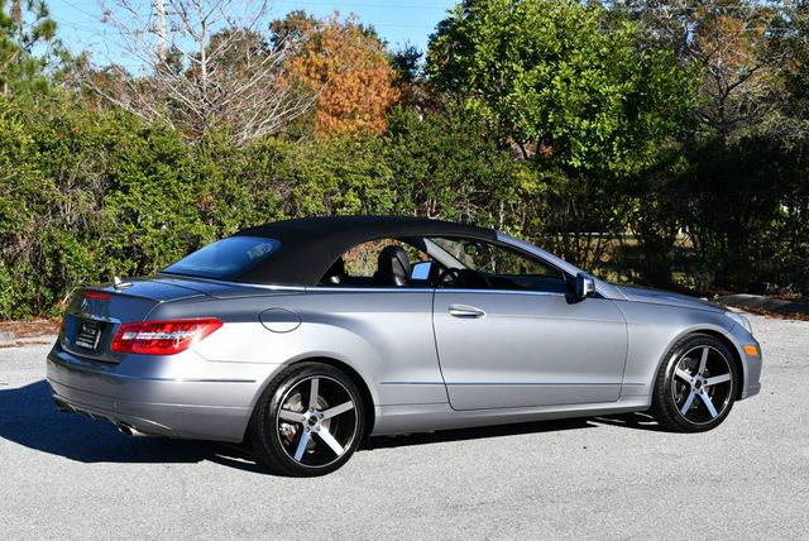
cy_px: 270
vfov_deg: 19.0
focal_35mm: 72
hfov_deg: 28.0
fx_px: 1619
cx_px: 404
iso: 100
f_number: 8
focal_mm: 36
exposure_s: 1/250
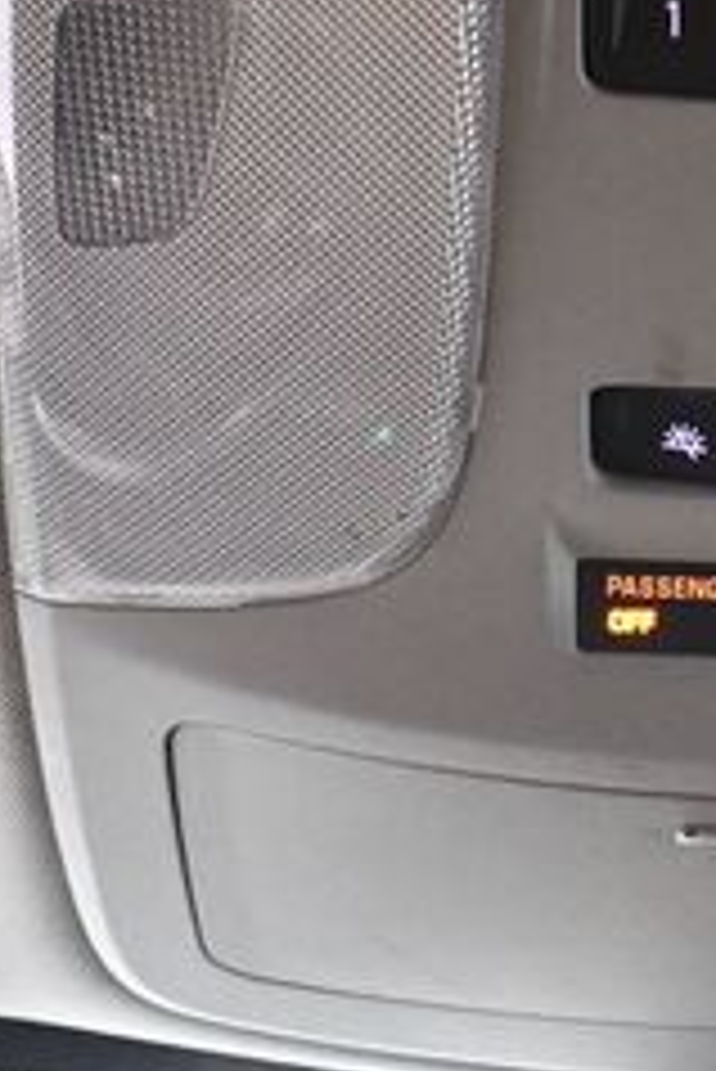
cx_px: 793
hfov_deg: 13.8
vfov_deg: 20.7
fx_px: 2889
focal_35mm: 97
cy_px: 171
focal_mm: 18
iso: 4500
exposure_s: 1/60
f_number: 3.5
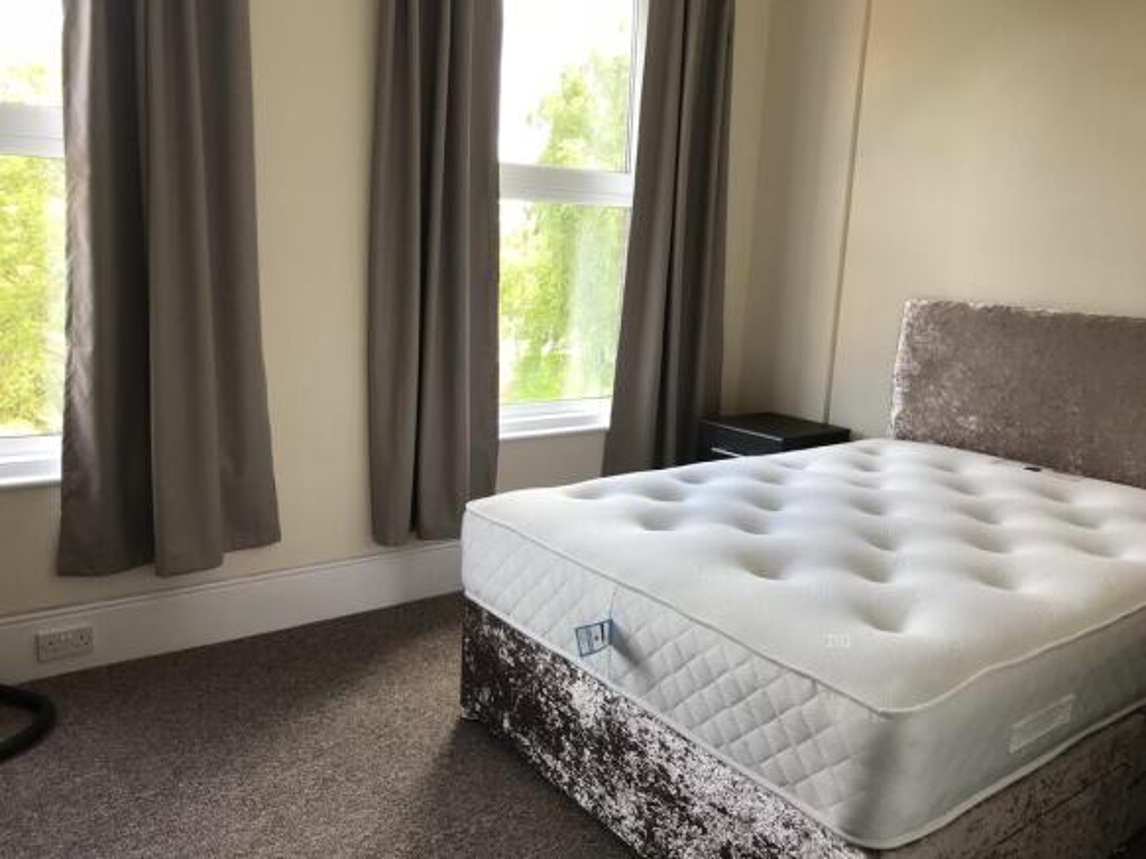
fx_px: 927
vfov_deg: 49.7
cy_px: 430
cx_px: 573
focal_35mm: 28
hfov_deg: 63.5
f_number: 1.8
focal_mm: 3.99
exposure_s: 1/100
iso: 25
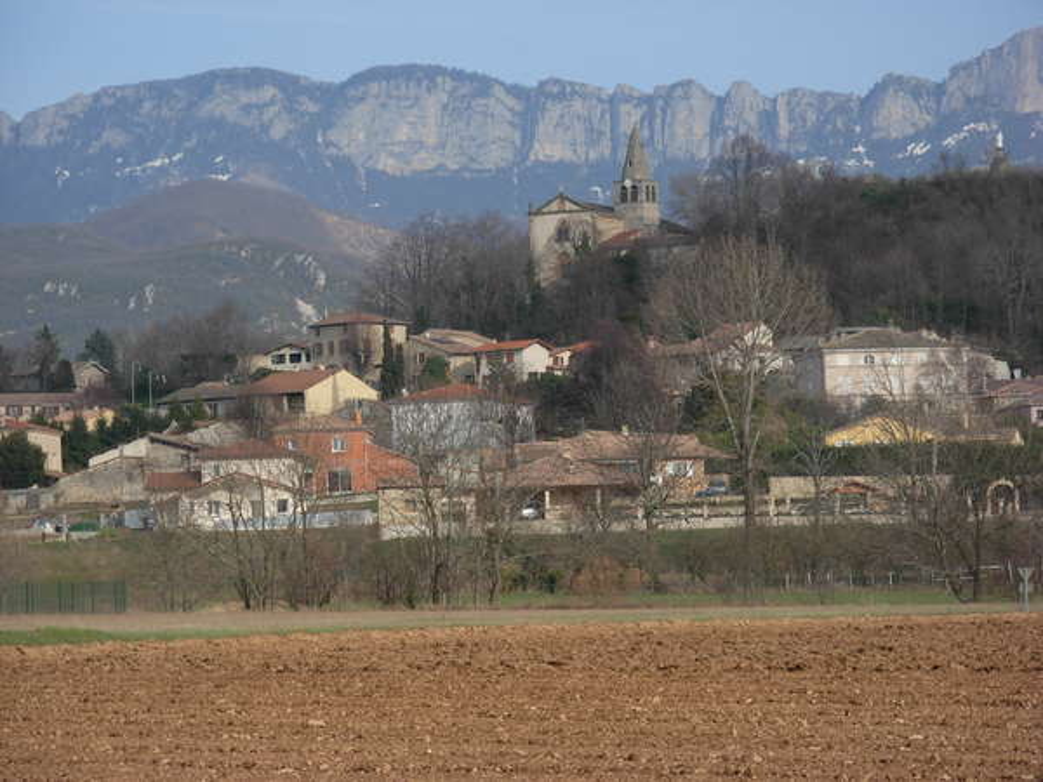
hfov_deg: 10.4
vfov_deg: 7.8
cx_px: 522
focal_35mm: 190
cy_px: 391
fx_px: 5725
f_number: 5
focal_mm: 31.4
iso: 79
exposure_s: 1/470
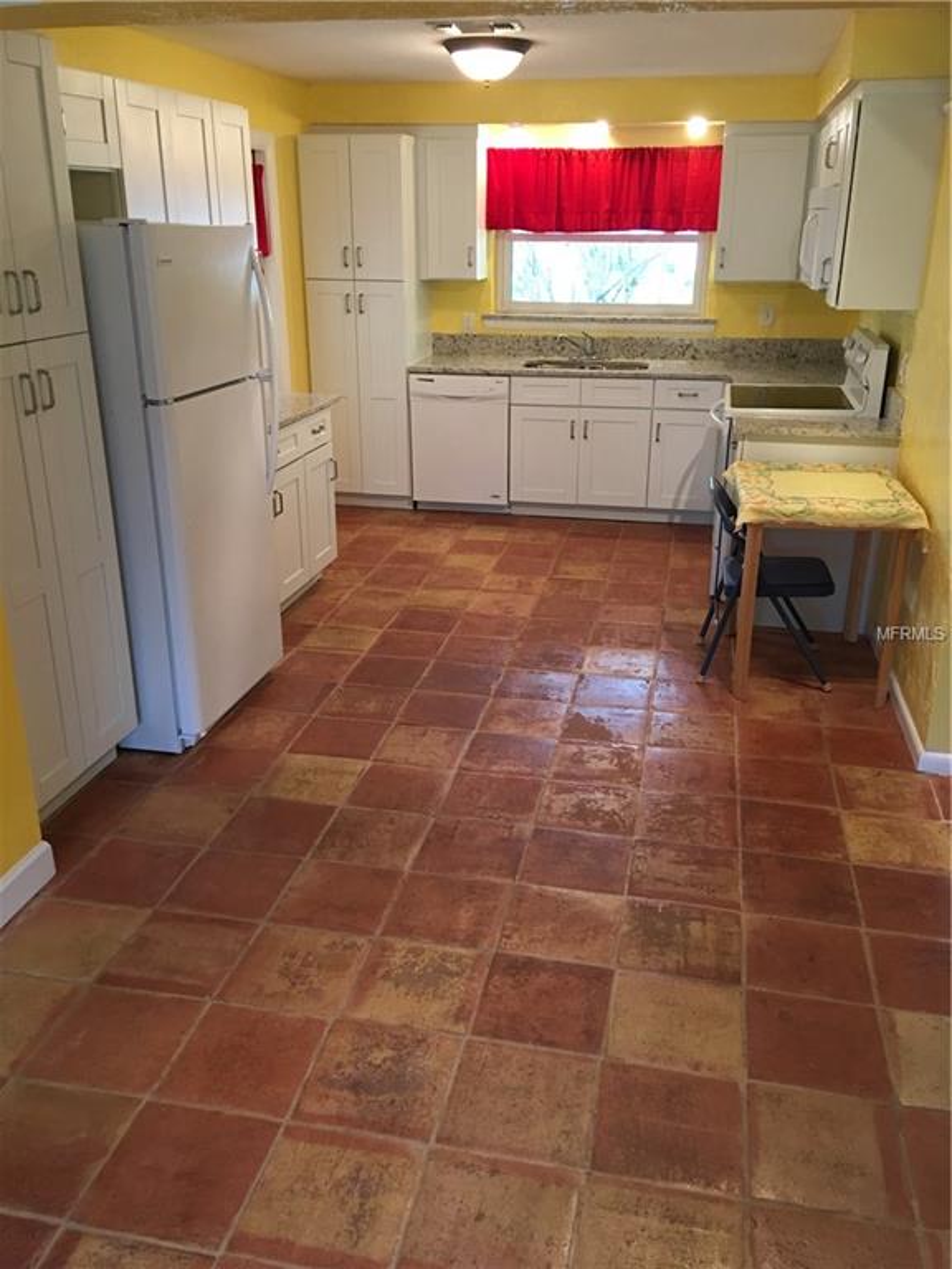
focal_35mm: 29
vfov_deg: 61.7
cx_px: 476
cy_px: 634
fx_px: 1063
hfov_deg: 48.2
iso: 80
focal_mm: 4.15
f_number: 2.2
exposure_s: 1/10
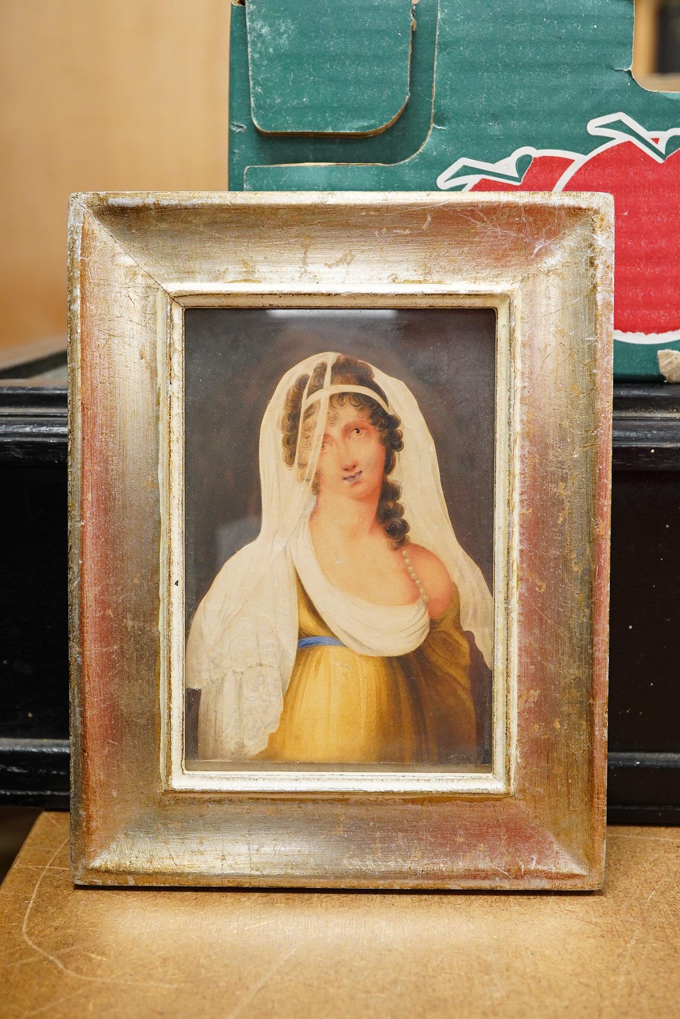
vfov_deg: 43.6
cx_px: 340
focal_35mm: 45
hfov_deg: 29.9
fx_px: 1275
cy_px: 510
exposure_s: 1/160
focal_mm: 30
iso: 3200
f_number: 9
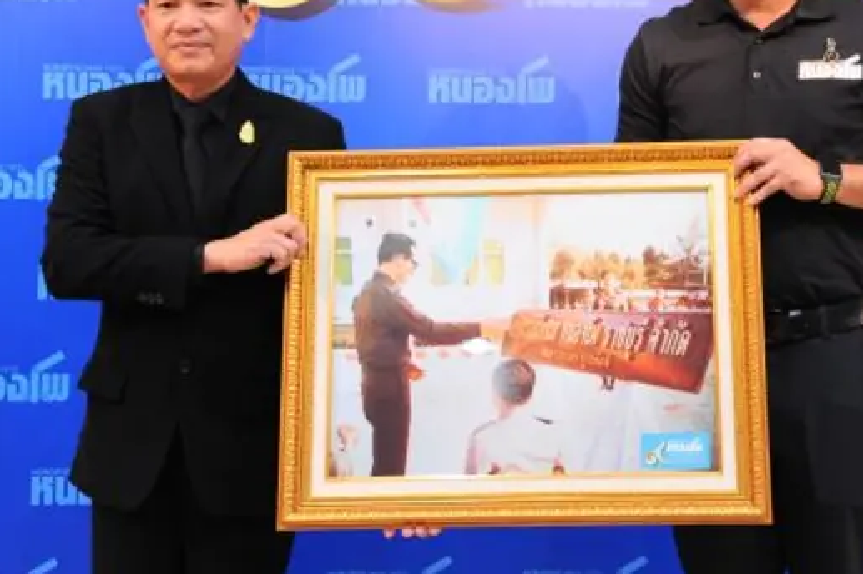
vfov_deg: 16.4
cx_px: 532
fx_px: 1988
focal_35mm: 83
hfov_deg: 24.4
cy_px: 154
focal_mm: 55
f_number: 4
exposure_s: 1/60
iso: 1250
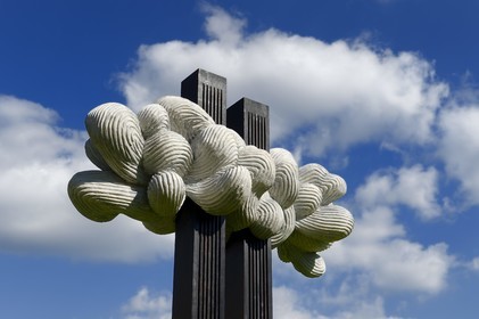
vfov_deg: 24.2
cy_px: 160
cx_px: 240
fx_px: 745
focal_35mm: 56
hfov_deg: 35.7
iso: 100
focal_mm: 56
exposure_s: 1/160
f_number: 13
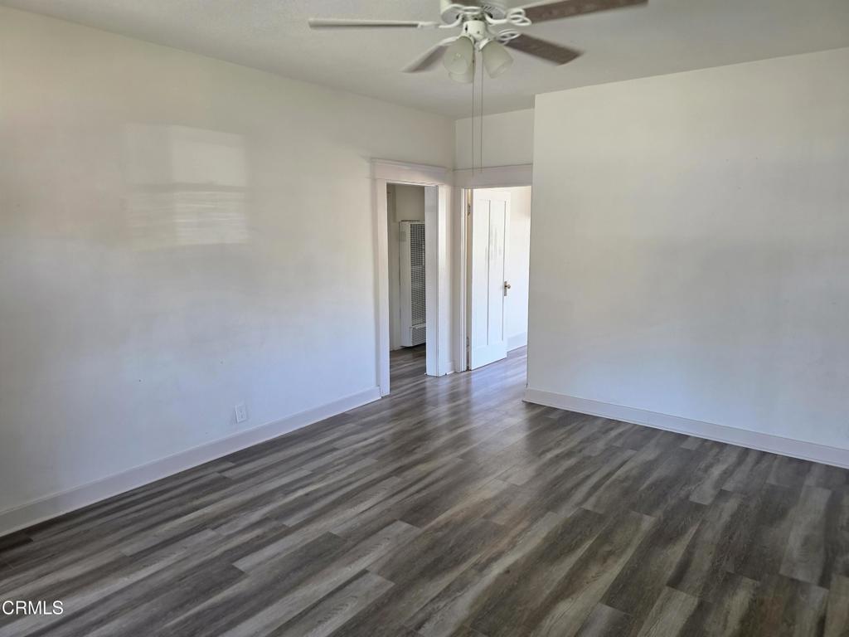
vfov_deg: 58.9
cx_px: 424
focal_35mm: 23
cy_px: 318
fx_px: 564
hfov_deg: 73.9
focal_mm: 6.3
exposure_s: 1/120
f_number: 1.7
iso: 160
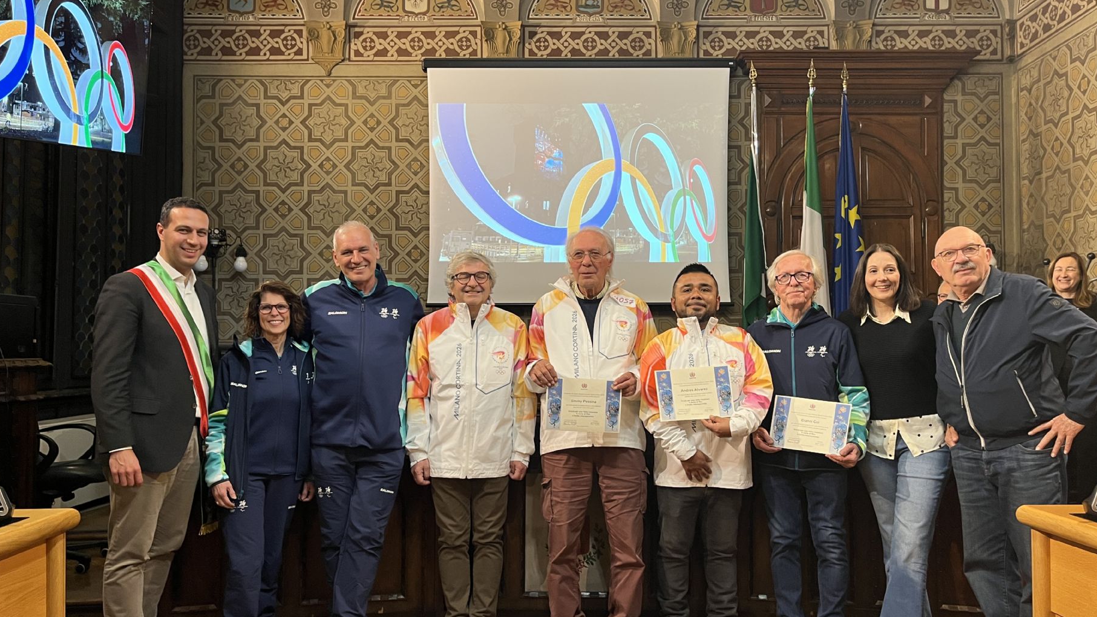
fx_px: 873
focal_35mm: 30
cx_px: 563
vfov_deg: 38.9
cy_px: 317
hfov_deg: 64.3
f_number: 1.6
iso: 100
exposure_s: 1/50
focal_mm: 5.1
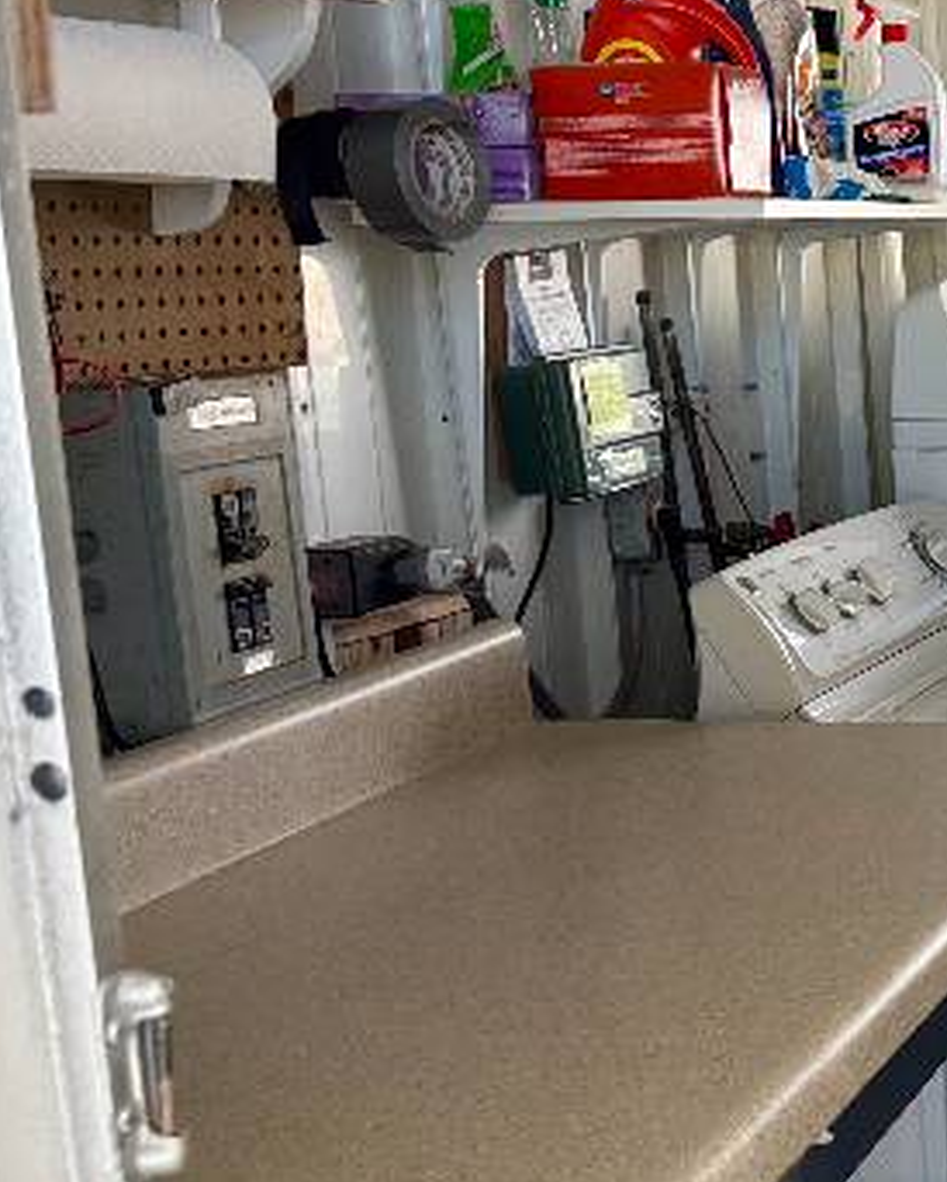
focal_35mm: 63
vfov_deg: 30.0
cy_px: 610
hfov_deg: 20.5
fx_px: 2205
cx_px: 1448
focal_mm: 5.96
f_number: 1.6
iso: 125
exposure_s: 1/199
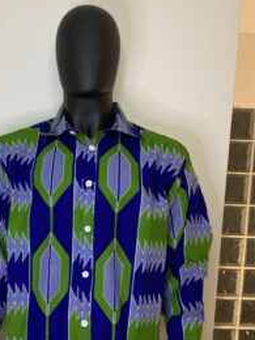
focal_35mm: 40
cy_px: 228
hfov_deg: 35.4
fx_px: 393
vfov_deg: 46.1
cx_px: 76
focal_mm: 4.25
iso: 320
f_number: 1.8
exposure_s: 1/60
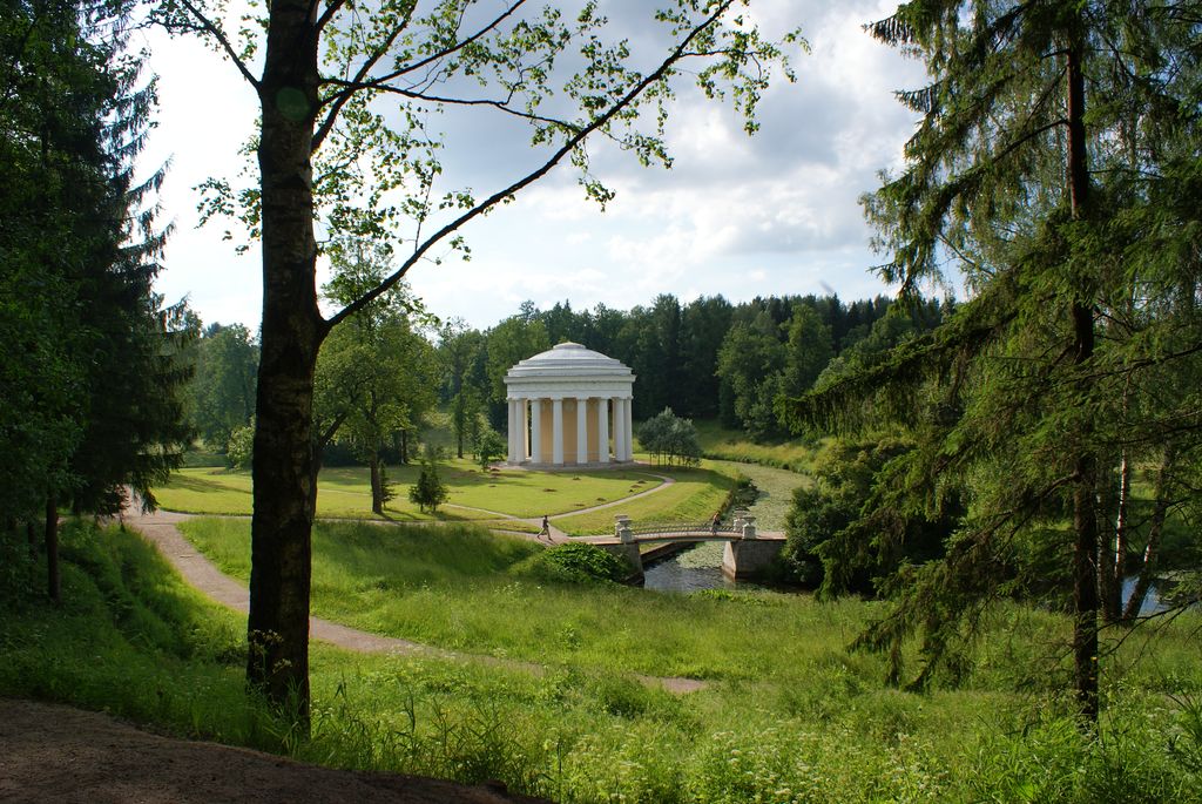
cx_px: 601
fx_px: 902
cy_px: 402
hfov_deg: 67.3
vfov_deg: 48.0
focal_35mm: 27
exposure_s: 1/160
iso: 100
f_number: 10
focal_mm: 18
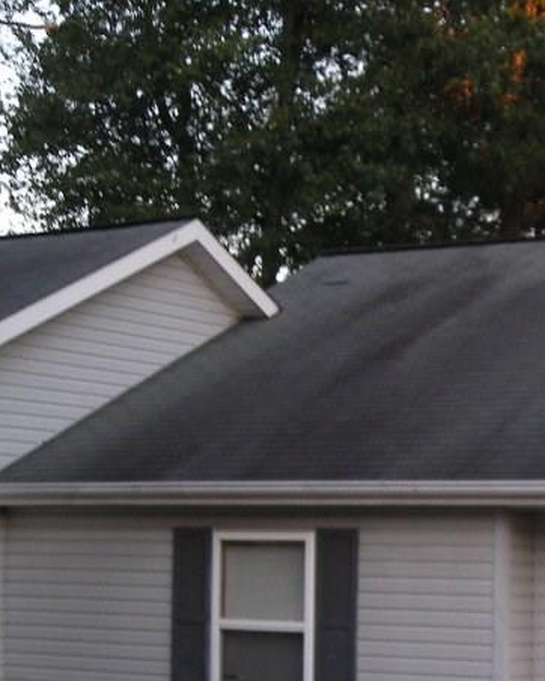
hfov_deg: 17.6
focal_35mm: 84
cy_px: 553
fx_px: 1692
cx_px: 625
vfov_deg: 22.4
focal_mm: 6.3
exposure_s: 1/60
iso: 151
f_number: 3.2
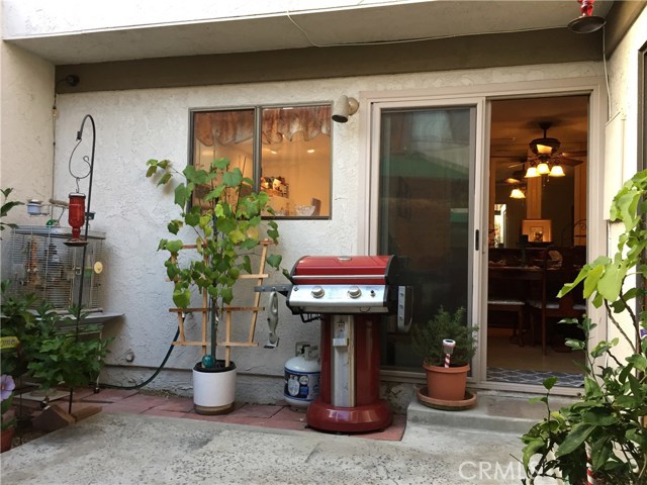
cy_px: 242
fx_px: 542
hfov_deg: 61.7
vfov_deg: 48.2
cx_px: 324
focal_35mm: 29
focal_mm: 4.15
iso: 40
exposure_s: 1/30
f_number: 2.2
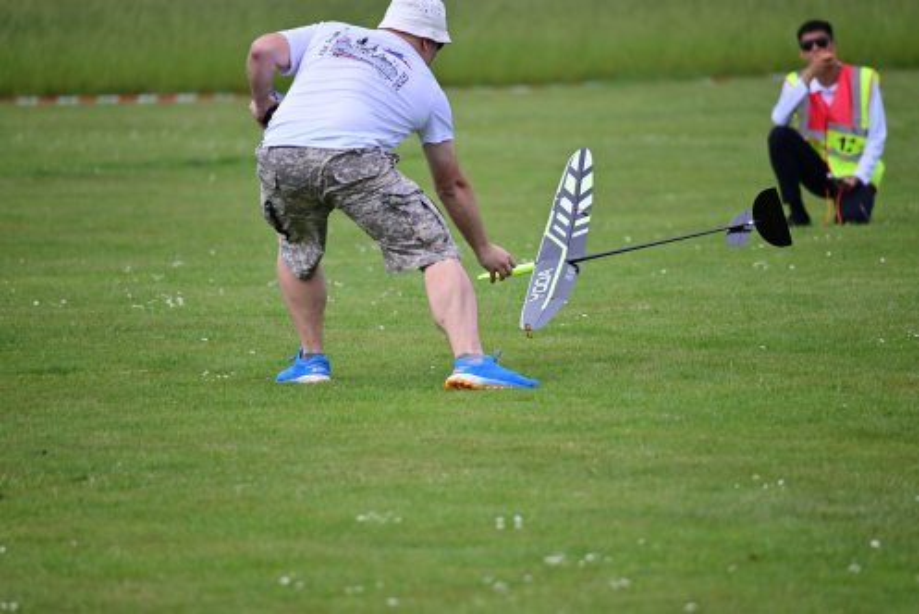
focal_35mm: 400
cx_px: 460
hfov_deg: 5.2
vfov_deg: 3.4
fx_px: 10217
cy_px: 307
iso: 500
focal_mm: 400
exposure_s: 1/1600
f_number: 6.3
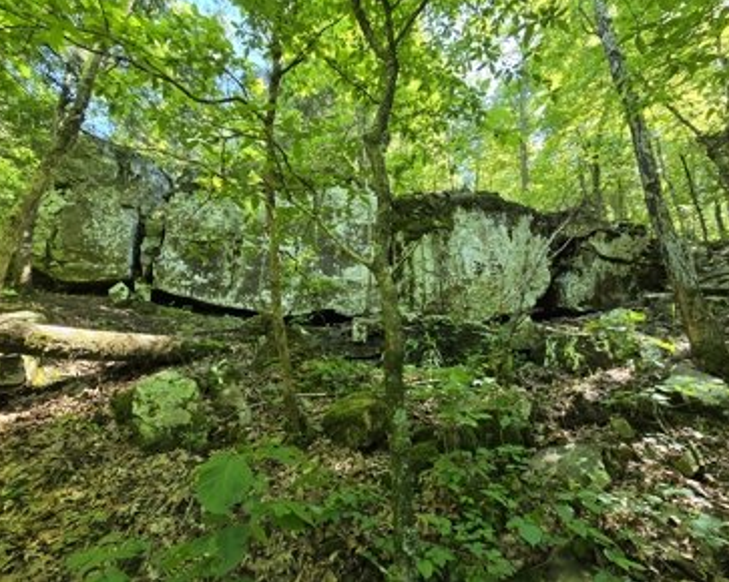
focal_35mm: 14
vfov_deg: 87.9
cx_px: 370
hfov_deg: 100.7
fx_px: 302
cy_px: 283
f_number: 2.2
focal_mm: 2.2
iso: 50
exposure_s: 1/60
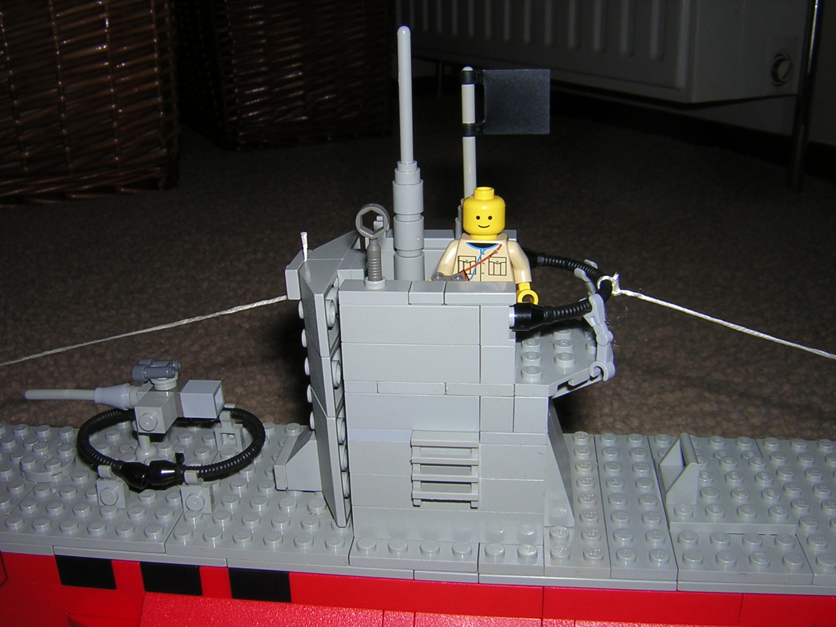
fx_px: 869
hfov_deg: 51.4
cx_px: 418
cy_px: 314
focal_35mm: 36
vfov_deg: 39.7
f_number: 5.2
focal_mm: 4.7
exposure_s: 1/60.1
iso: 100
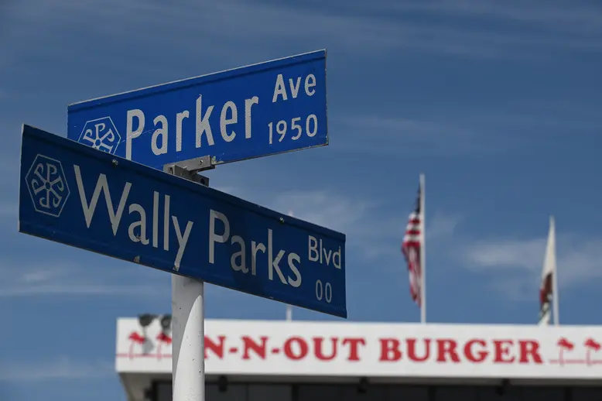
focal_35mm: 98
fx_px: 1638
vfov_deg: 14.0
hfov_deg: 20.8
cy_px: 200
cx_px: 301
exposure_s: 1/1600
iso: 200
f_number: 7.1
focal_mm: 98
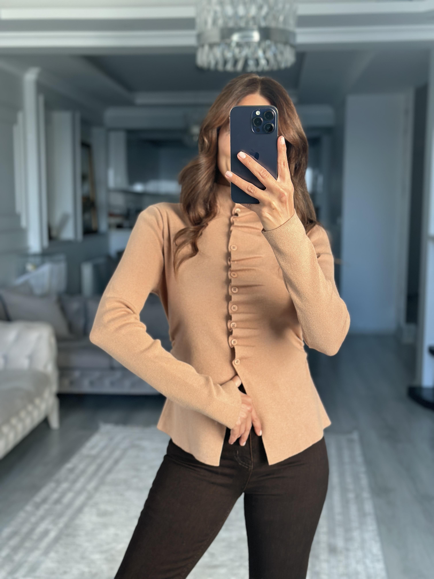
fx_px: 802
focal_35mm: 48
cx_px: 217
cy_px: 290
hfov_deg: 30.3
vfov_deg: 39.7
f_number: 1.78
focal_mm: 6.86
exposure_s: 1/105
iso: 125
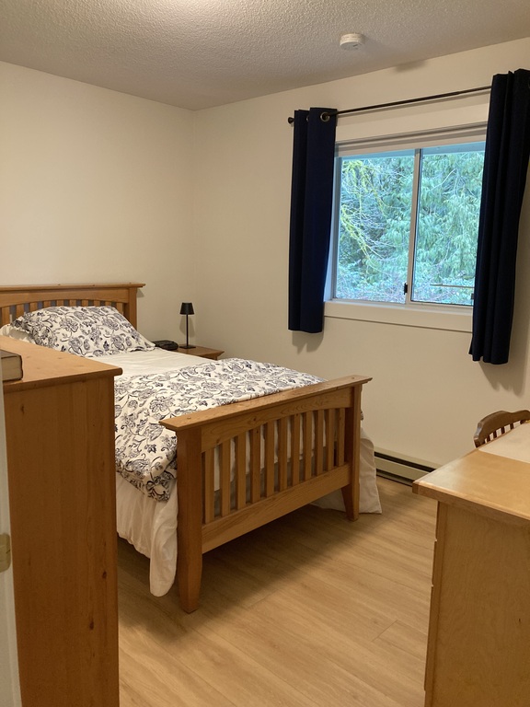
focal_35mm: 28
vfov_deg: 63.4
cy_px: 354
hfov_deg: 49.7
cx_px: 265
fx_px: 572
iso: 320
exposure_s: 1/60
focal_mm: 3.99
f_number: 1.8
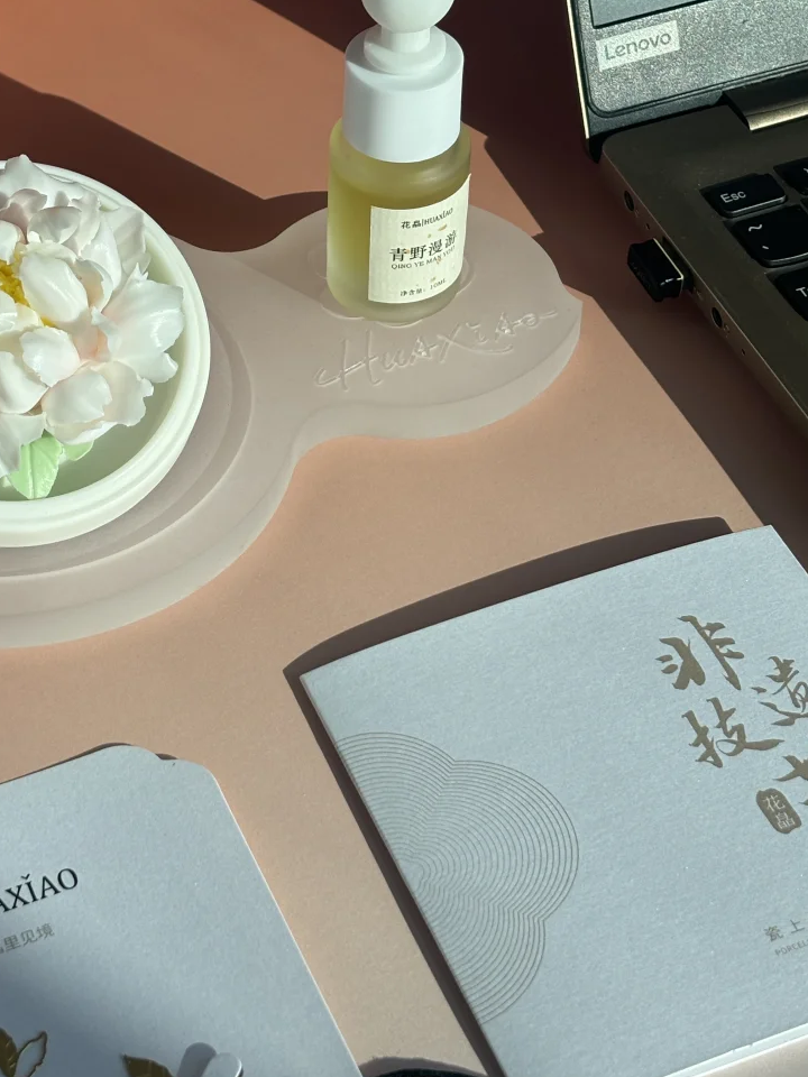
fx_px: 2428
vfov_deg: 25.0
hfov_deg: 18.8
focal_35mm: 78
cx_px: 226
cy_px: 420
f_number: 1.6
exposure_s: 1/1616
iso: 32
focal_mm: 5.96
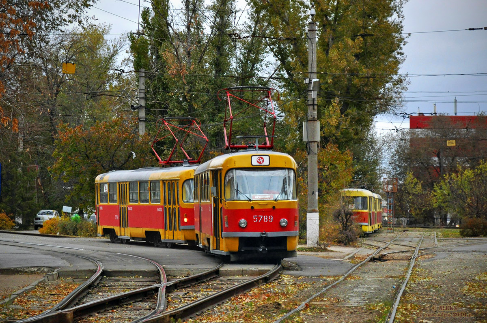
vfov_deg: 16.5
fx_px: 1115
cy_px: 162
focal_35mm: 82
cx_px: 244
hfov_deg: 24.6
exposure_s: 1/125
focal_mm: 55
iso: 800
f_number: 5.6
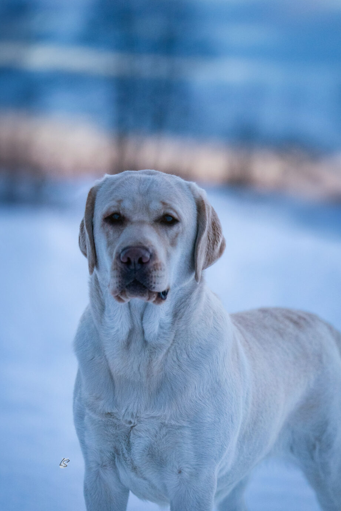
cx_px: 168
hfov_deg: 8.3
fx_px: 2344
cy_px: 295
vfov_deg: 12.4
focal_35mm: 165
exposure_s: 1/6400
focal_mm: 142
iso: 4000
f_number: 3.2
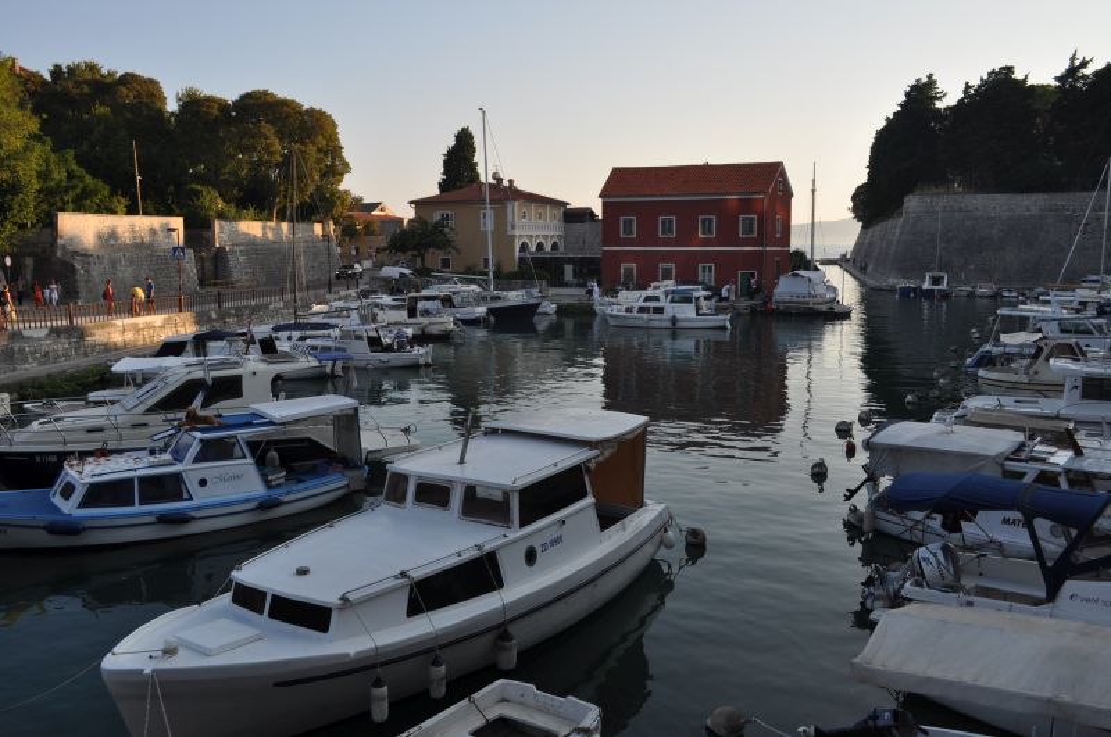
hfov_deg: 62.0
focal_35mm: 30
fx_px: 925
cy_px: 368
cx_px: 556
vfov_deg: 43.5
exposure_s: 1/250
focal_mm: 20
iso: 200
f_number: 8
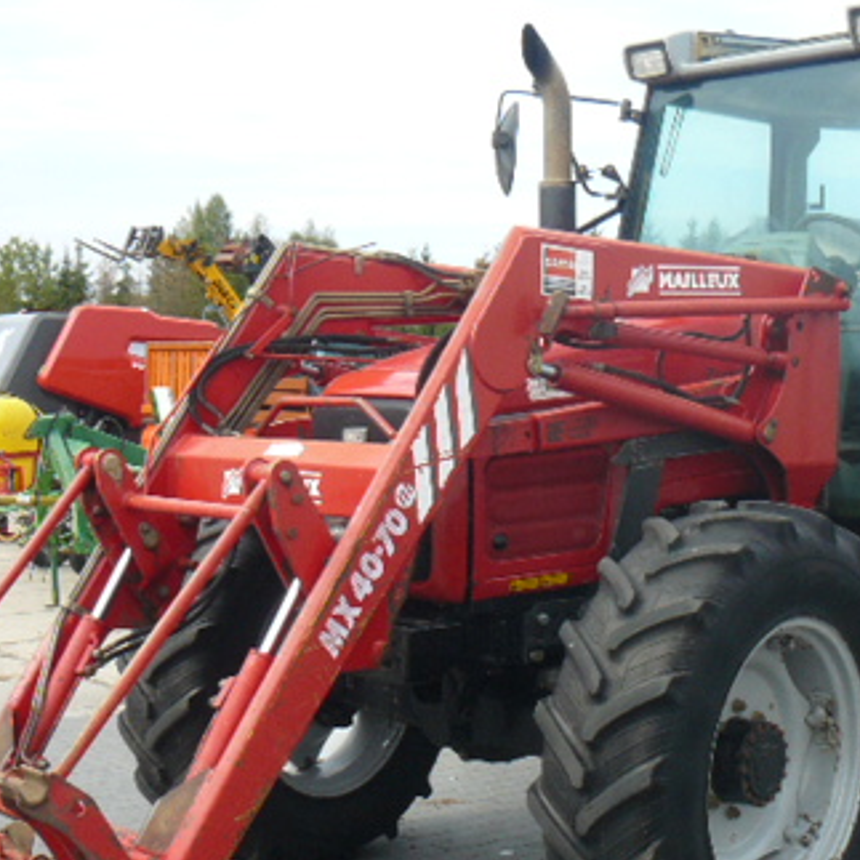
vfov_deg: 27.3
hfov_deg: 27.1
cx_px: 575
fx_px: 1771
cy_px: 498
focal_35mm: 63
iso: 100
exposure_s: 1/200
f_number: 5
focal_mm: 6
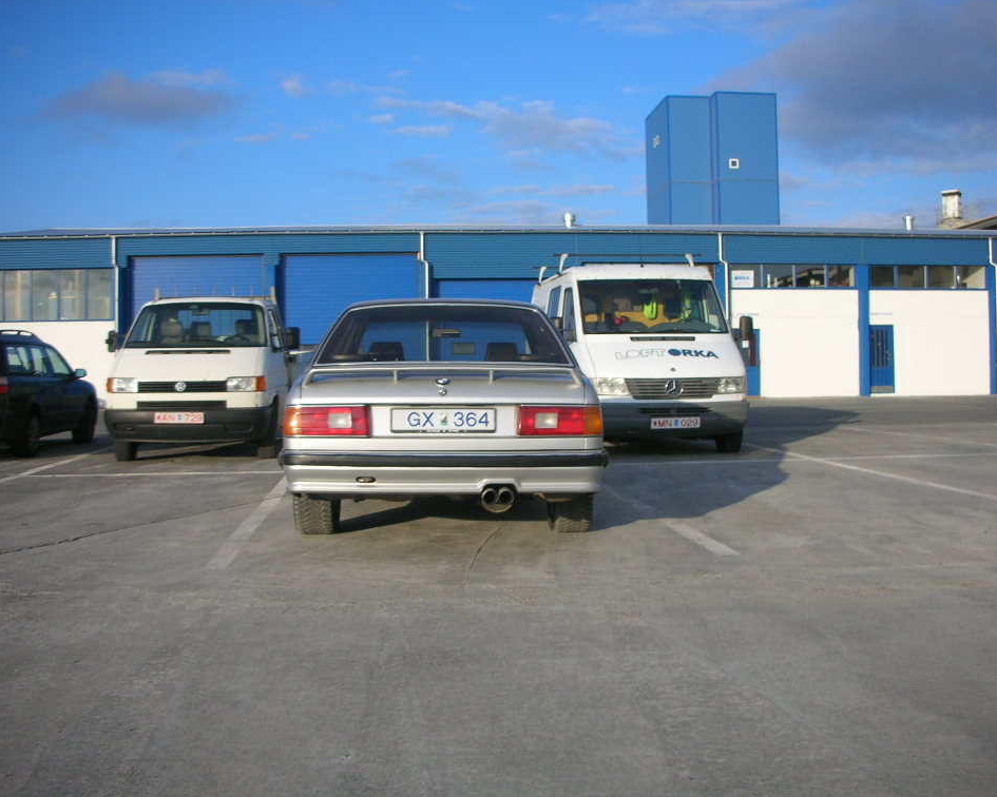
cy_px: 394
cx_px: 487
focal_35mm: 37
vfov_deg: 40.1
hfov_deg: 49.1
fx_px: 1092
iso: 50
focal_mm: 5.8
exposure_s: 1/85.6
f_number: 8.5
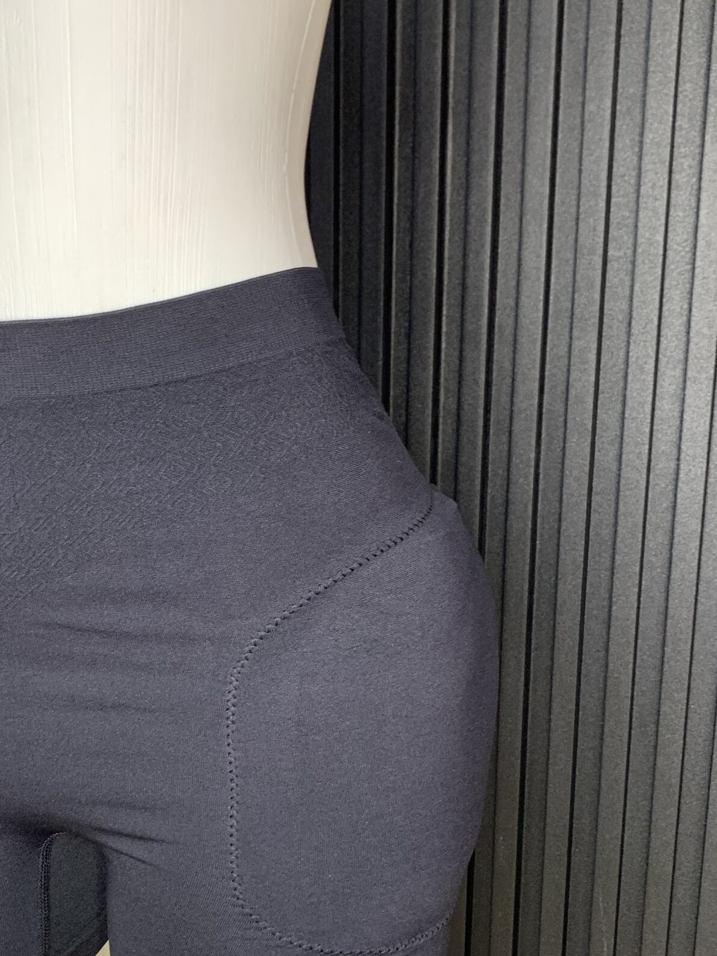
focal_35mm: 42
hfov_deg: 34.3
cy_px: 586
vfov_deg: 44.5
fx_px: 1160
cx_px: 294
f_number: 1.8
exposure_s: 1/46
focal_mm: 4.25
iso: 100
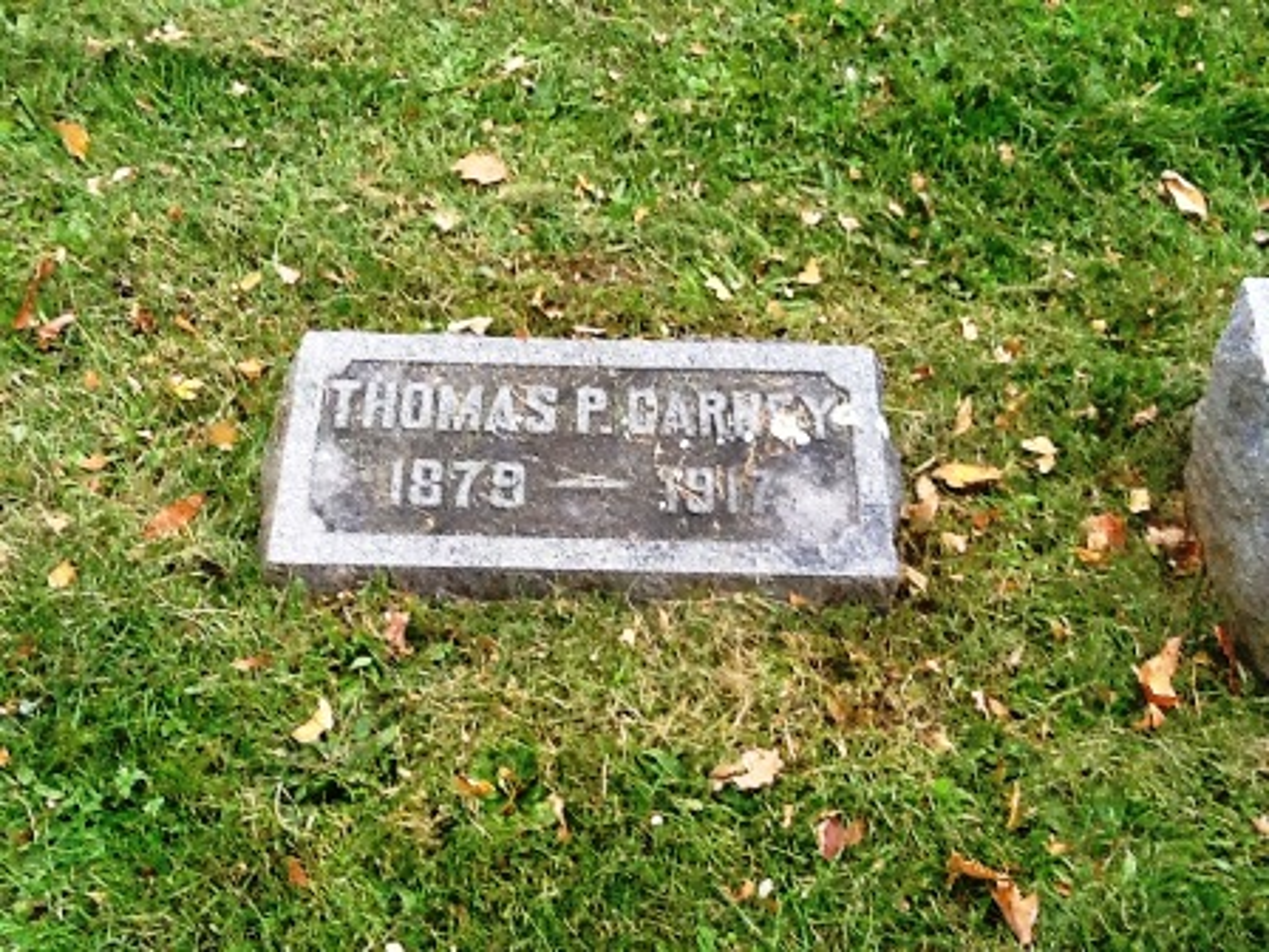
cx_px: 634
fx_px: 1173
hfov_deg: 56.8
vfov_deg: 44.2
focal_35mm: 32
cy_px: 476
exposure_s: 1/120
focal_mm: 2.03
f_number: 2.4
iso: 100
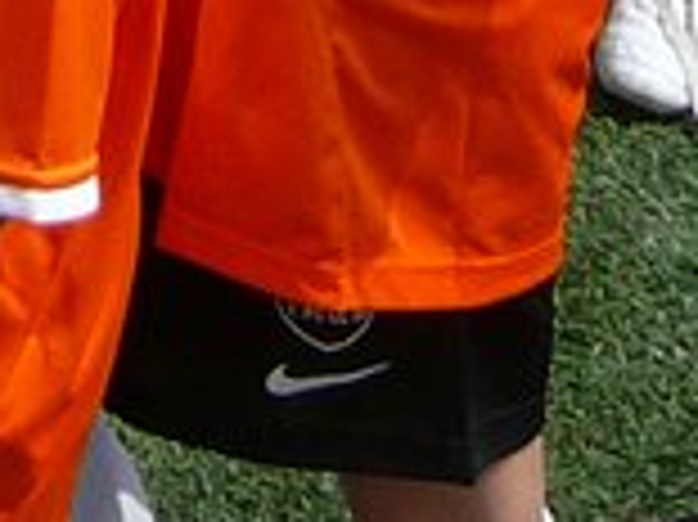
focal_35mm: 226
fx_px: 4554
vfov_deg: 6.0
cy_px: -1125
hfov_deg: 8.2
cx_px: -797
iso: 80
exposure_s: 1/400
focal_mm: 5.2
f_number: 5
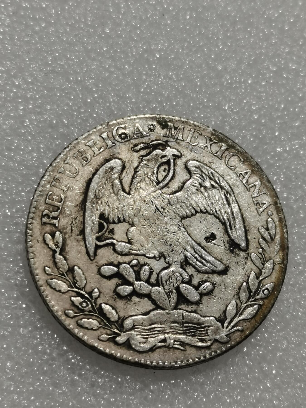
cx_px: 153
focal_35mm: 79
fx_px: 931
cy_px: 204
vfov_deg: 24.7
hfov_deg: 18.7
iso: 50
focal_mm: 5.58
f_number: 1.8
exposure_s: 1/104
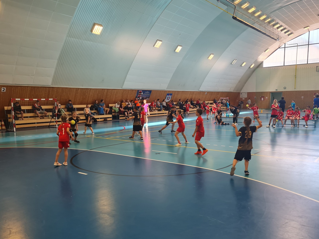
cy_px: 120
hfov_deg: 67.3
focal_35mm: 26
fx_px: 240
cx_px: 160
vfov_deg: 53.0
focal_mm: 5.4
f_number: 1.8
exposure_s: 1/100
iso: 80
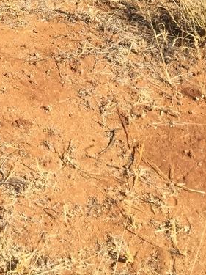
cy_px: -176
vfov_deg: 17.2
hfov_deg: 14.5
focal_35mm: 99
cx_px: -34
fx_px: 786
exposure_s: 1/1522
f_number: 2.2
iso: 32
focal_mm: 4.15
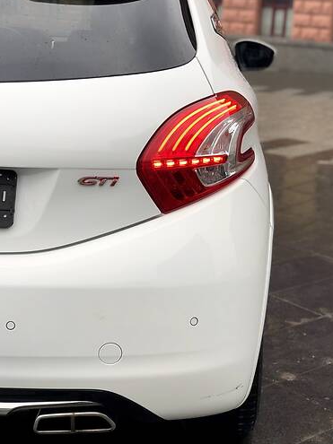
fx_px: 808
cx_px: 172
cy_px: 189
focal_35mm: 63
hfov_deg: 23.3
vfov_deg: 30.7
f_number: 2.4
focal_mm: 6
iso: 20
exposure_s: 1/50
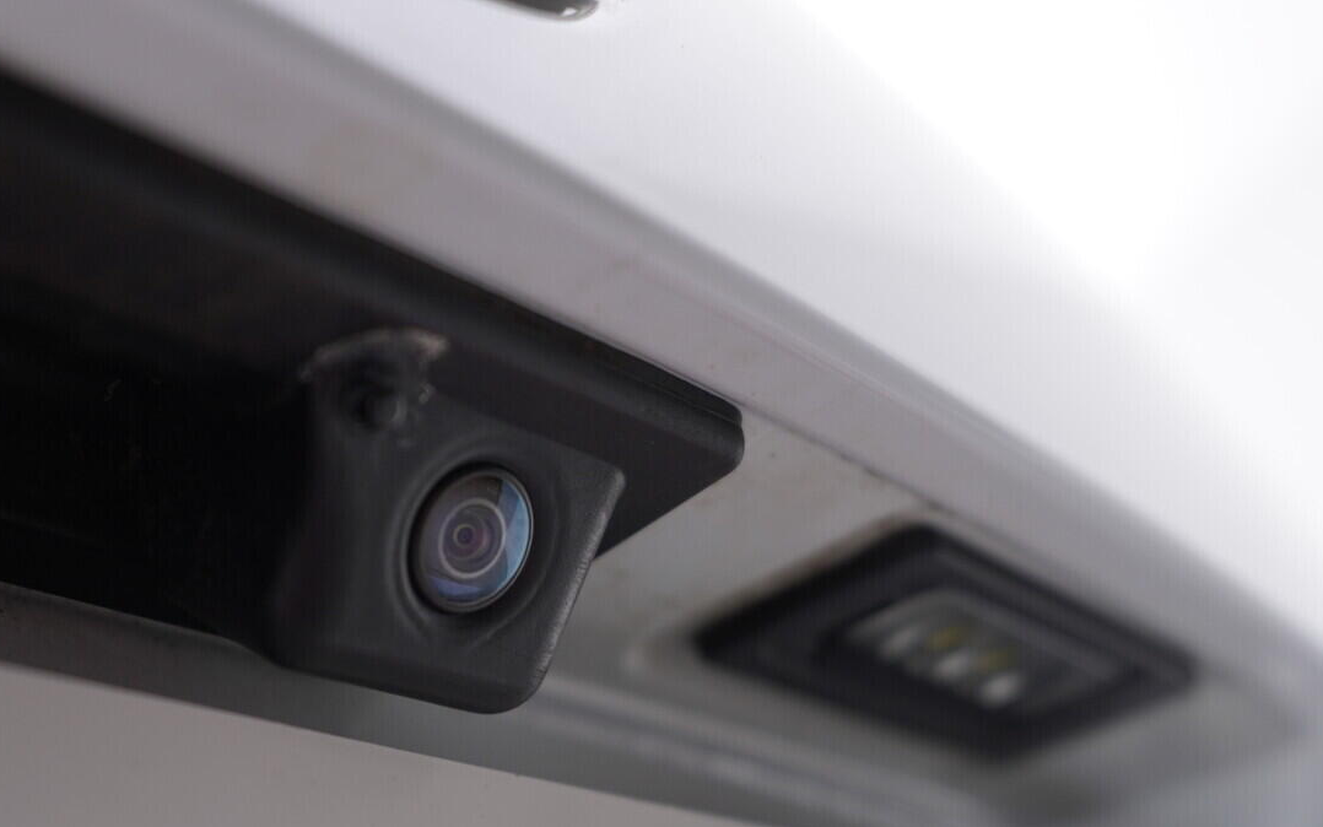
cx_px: 477
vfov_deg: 26.1
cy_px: 588
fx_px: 1767
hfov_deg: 40.7
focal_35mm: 49
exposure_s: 1/60
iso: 125
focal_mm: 24
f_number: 3.5
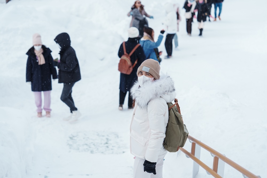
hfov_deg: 28.8
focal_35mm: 70
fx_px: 519
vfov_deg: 19.5
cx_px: 134
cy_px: 89
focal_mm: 70
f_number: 2.8
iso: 100
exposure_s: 1/3200
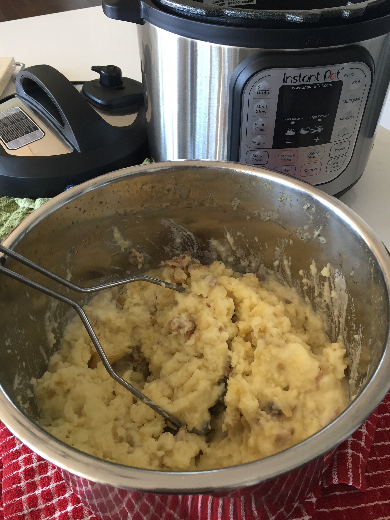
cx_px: 195
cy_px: 260
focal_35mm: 29
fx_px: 436
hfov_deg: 48.2
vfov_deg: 61.7
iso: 64
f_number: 2.2
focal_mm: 4.15
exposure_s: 1/30
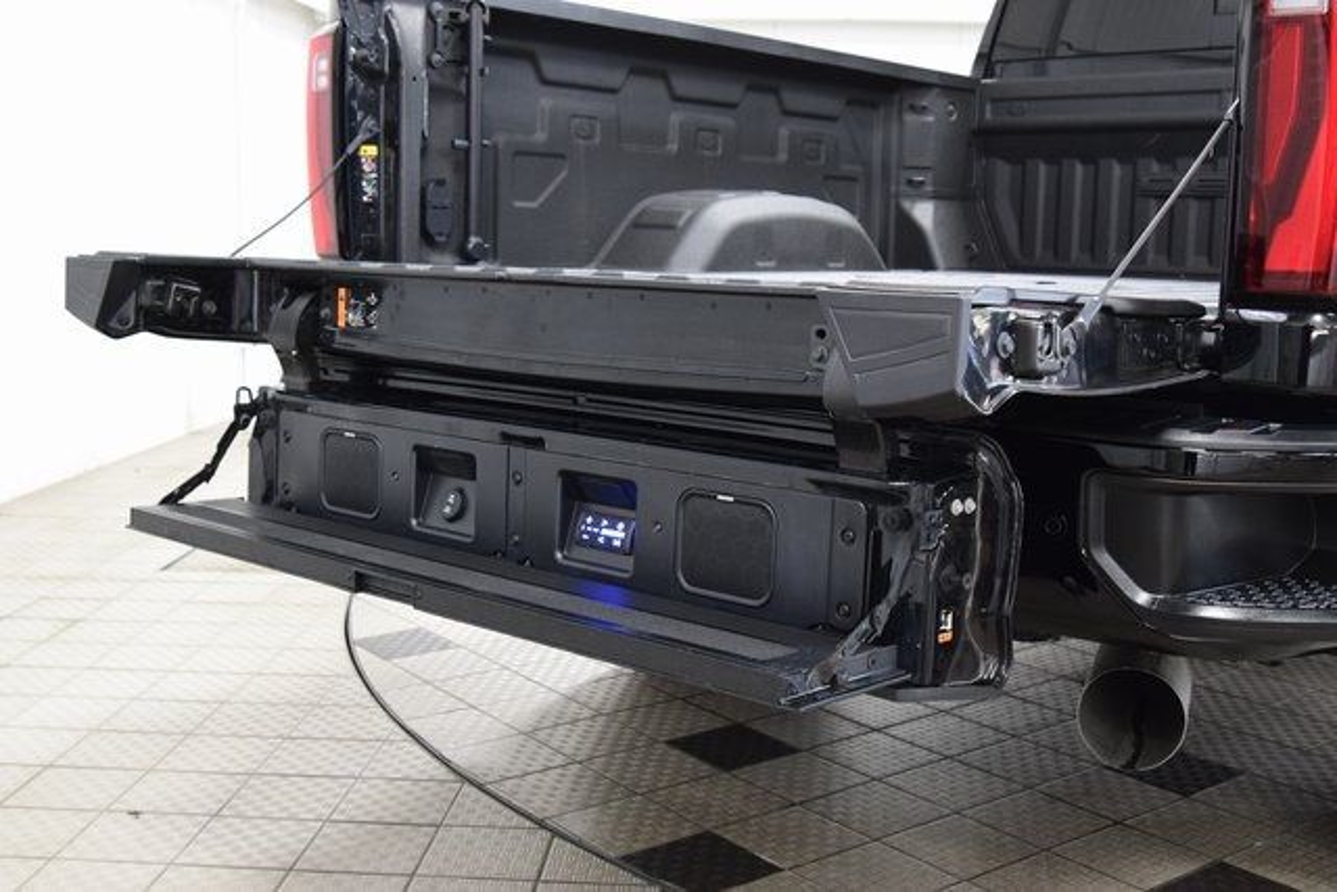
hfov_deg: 46.4
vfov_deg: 31.9
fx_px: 1560
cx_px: 668
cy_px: 446
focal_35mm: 42
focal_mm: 28
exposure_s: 1/15
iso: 1600
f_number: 6.3
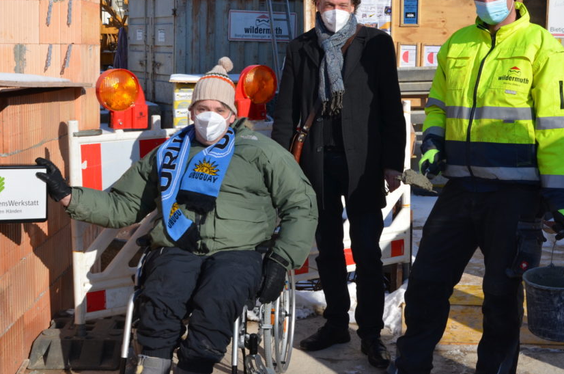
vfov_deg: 23.4
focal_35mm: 58
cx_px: 299
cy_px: 150
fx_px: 901
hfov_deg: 34.8
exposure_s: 1/250
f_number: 8
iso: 100
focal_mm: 31
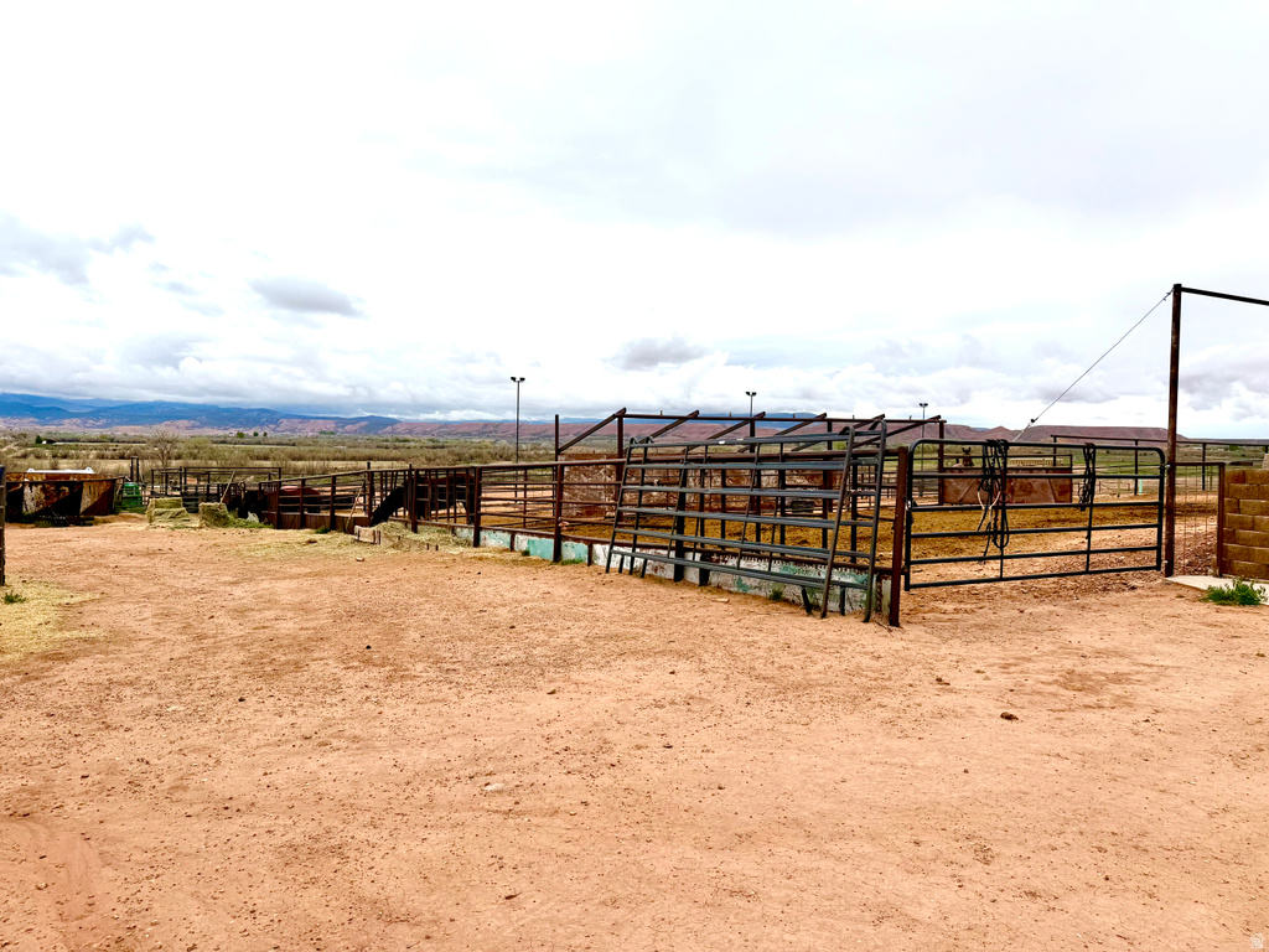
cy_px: 476
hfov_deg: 71.6
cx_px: 634
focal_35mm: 24
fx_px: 880
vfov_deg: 56.8
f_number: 1.78
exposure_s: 1/4673
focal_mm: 6.76
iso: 80
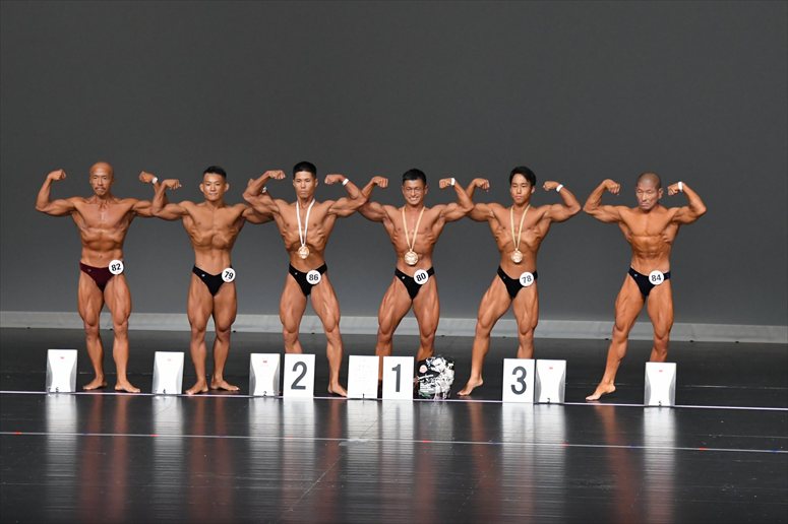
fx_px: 4419
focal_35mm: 202
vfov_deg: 6.8
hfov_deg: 10.2
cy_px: 262
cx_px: 394
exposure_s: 1/400
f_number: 5.6
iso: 5000
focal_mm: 135
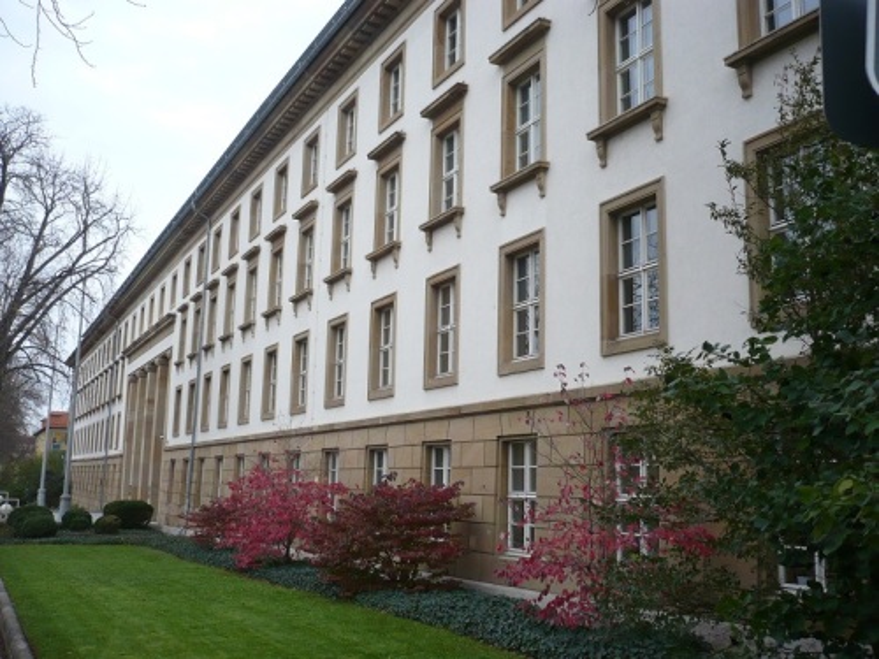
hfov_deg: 52.6
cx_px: 440
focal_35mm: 35
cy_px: 330
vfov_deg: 40.7
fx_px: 889
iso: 100
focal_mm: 5.8
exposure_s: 1/250
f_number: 2.8
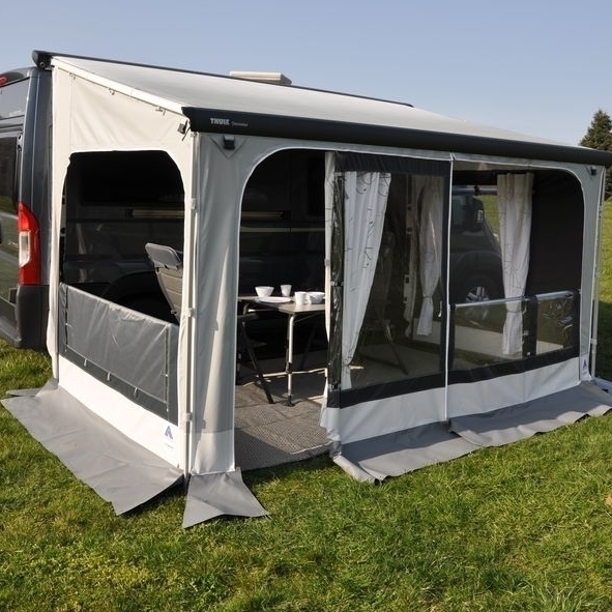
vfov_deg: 47.2
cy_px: 307
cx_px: 320
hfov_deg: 47.2
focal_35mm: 35
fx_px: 700
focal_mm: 18
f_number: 9
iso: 200
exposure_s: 1/320
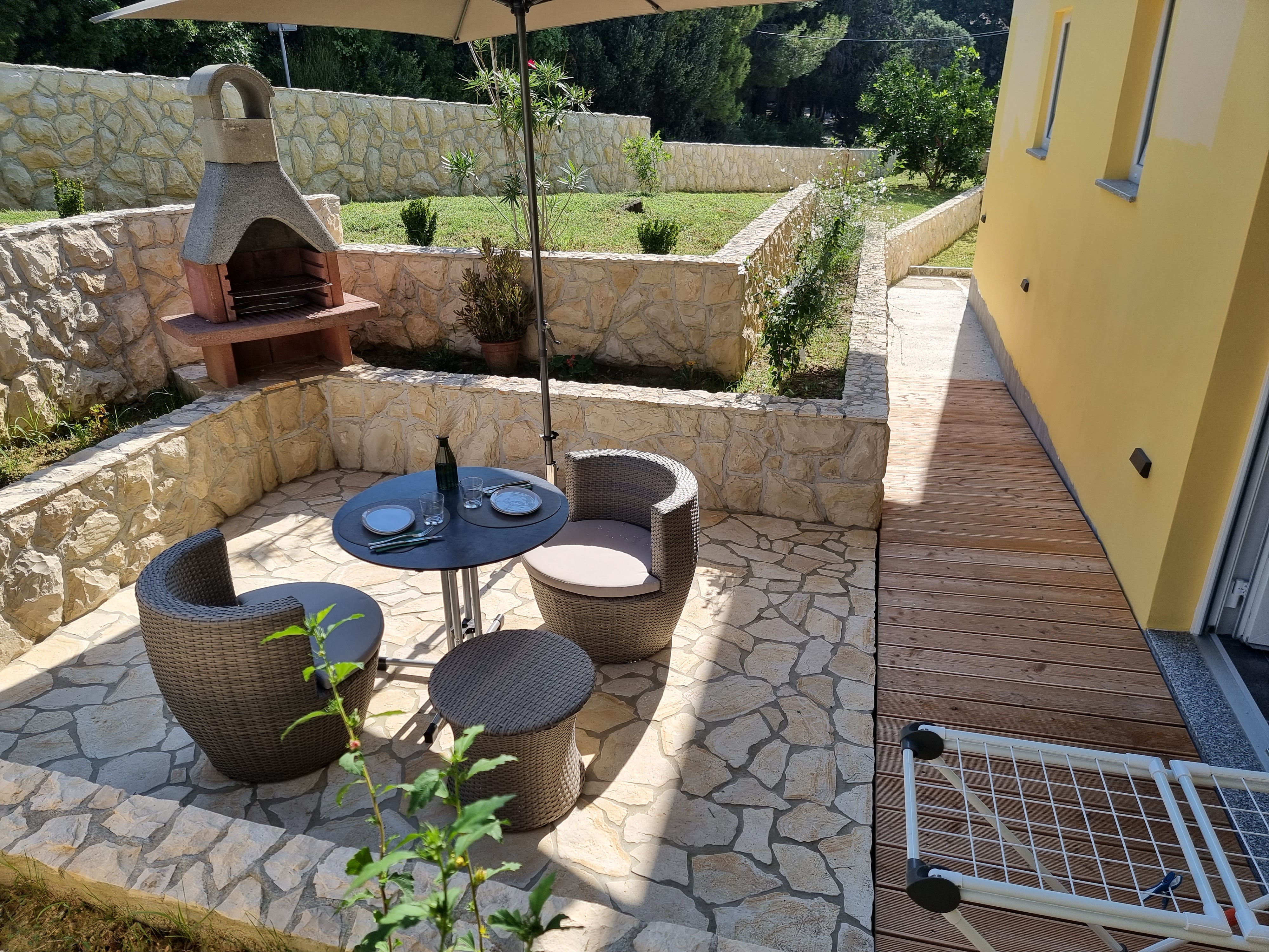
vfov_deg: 56.8
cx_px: 634
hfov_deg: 71.6
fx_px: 880
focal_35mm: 24
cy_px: 476
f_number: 1.8
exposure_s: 1/738
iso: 50
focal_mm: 6.7
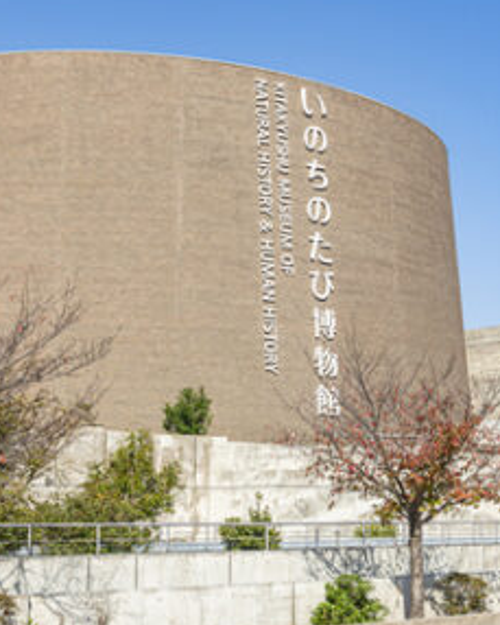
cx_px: 314
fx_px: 1276
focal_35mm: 69
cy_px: 302
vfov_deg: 27.5
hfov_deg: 22.1
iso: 100
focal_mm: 35
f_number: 11
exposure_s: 1/125
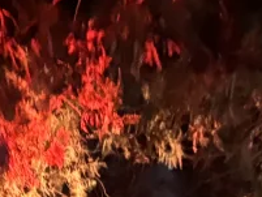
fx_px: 1409
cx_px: 120
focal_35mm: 186
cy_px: 699
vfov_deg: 6.8
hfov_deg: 10.6
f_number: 1.6
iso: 1000
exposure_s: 1/30
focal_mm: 5.96
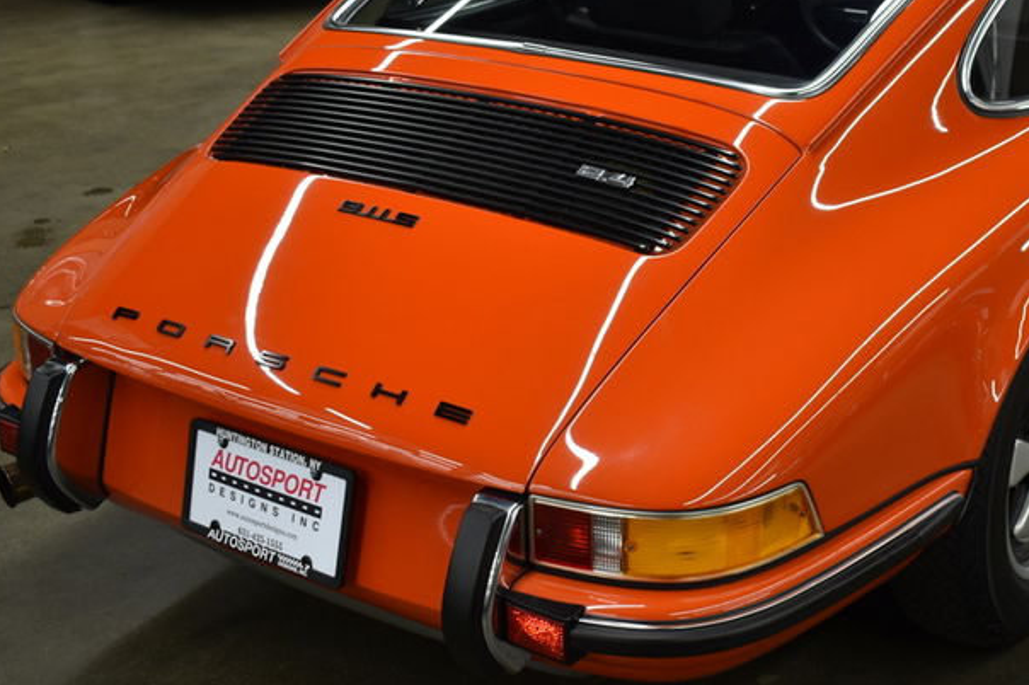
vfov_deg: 22.2
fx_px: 1743
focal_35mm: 61
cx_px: 716
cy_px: 261
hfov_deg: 32.5
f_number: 3.8
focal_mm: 24
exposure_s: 1/40
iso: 250
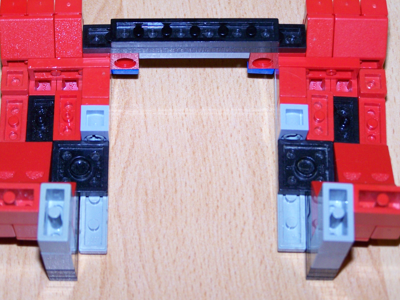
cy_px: 149
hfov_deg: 17.9
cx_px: 200
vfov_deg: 13.5
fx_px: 1271
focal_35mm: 110
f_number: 3.2
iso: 160
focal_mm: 15.6
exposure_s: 1/80
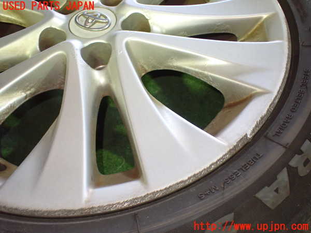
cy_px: 116
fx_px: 270
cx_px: 156
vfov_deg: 46.8
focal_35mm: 30
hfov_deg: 60.0
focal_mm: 5.4
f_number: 2.3
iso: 800
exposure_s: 1/60
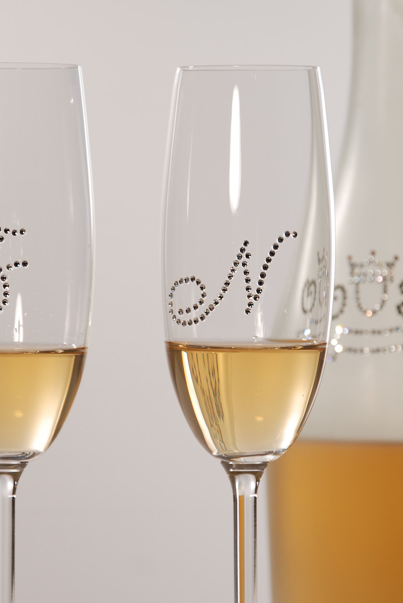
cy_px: 301
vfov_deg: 8.5
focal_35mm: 241
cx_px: 140
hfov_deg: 5.7
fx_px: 4035
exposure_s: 1/20
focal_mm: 85
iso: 100
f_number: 5.6
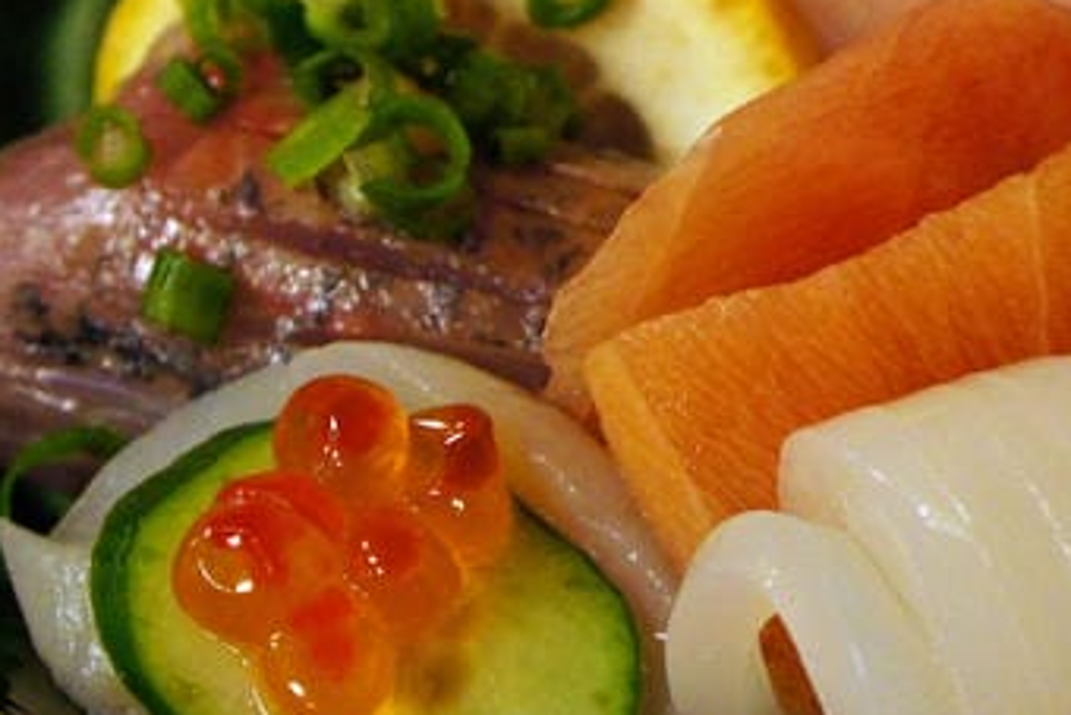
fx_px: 3571
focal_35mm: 120
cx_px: 721
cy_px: -14
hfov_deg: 17.0
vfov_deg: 11.3
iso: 1600
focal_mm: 23
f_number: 5
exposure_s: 1/40
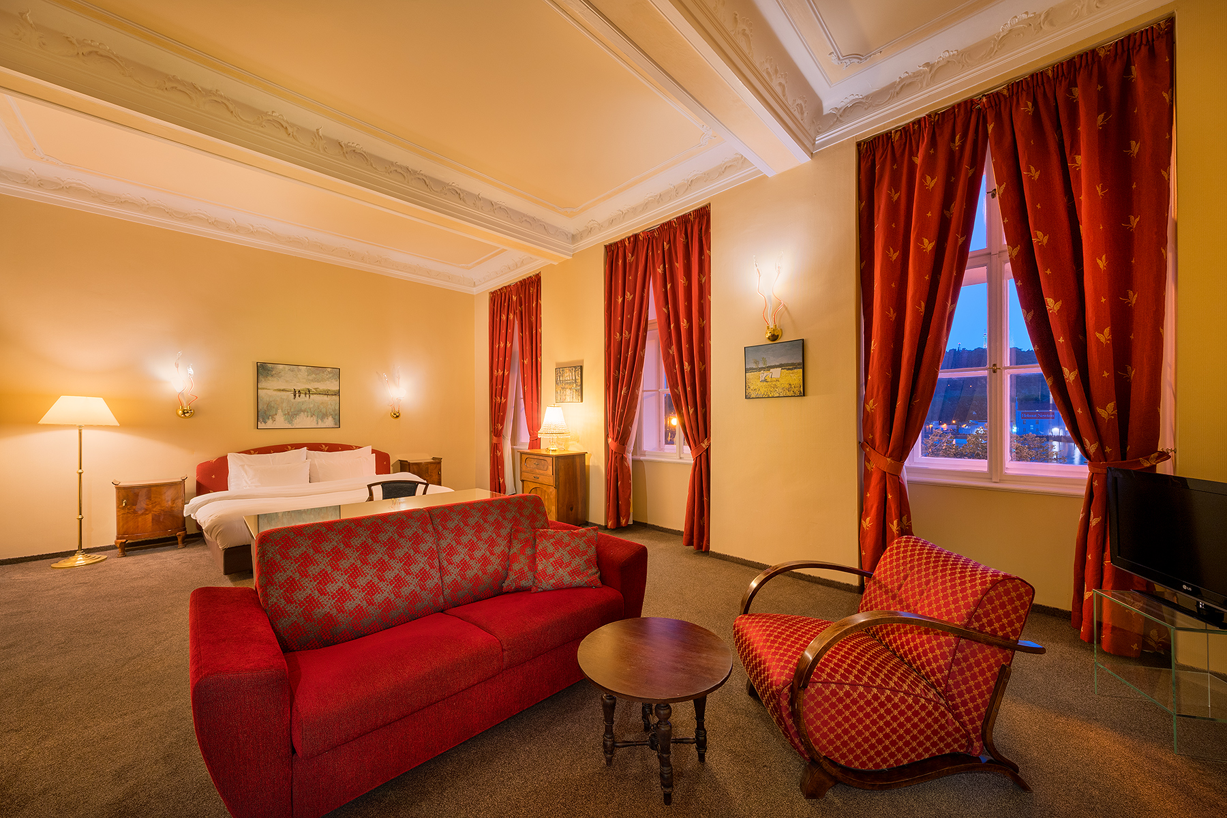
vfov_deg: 85.4
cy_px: 409
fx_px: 443
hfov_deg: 108.3
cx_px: 614
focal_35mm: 13
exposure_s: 3.2
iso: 400
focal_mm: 13
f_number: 9
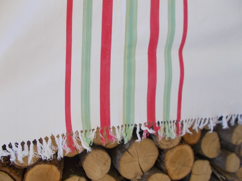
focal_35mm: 26
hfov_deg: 67.3
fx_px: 182
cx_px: 121
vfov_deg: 53.1
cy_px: 90
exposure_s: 1/320
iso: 80
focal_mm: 4.6
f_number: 3.2
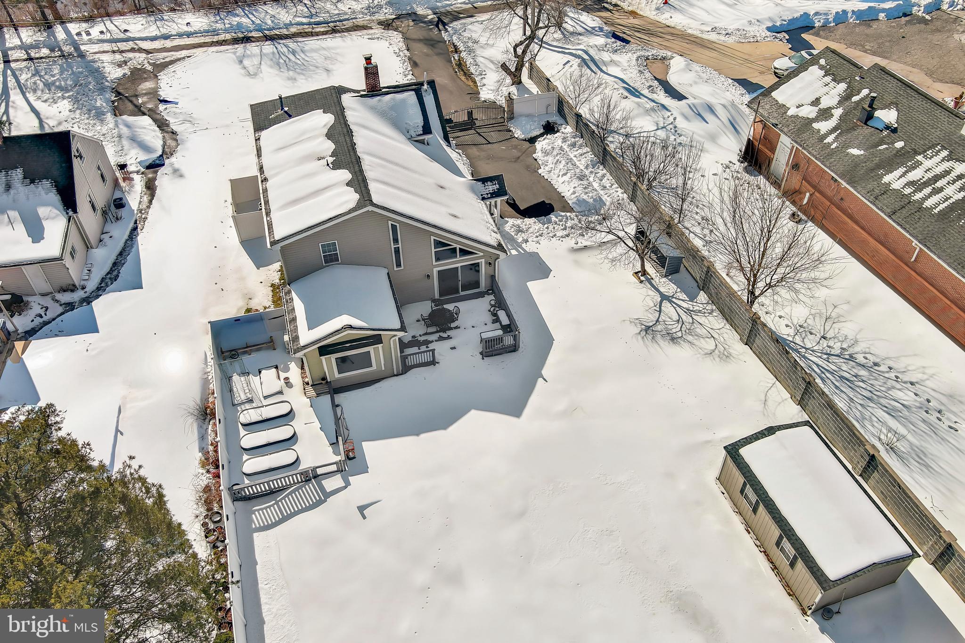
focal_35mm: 29
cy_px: 322
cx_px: 482
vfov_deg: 45.0
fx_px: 777
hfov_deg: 63.7
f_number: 2.8
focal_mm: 10.57
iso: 100
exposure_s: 1/2900
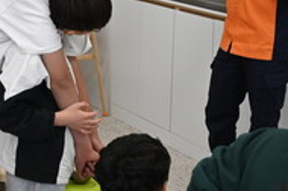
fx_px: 807
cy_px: -11
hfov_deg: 19.9
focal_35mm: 101
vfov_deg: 13.3
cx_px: 35
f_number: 6.3
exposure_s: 1/100
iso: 640
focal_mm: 32
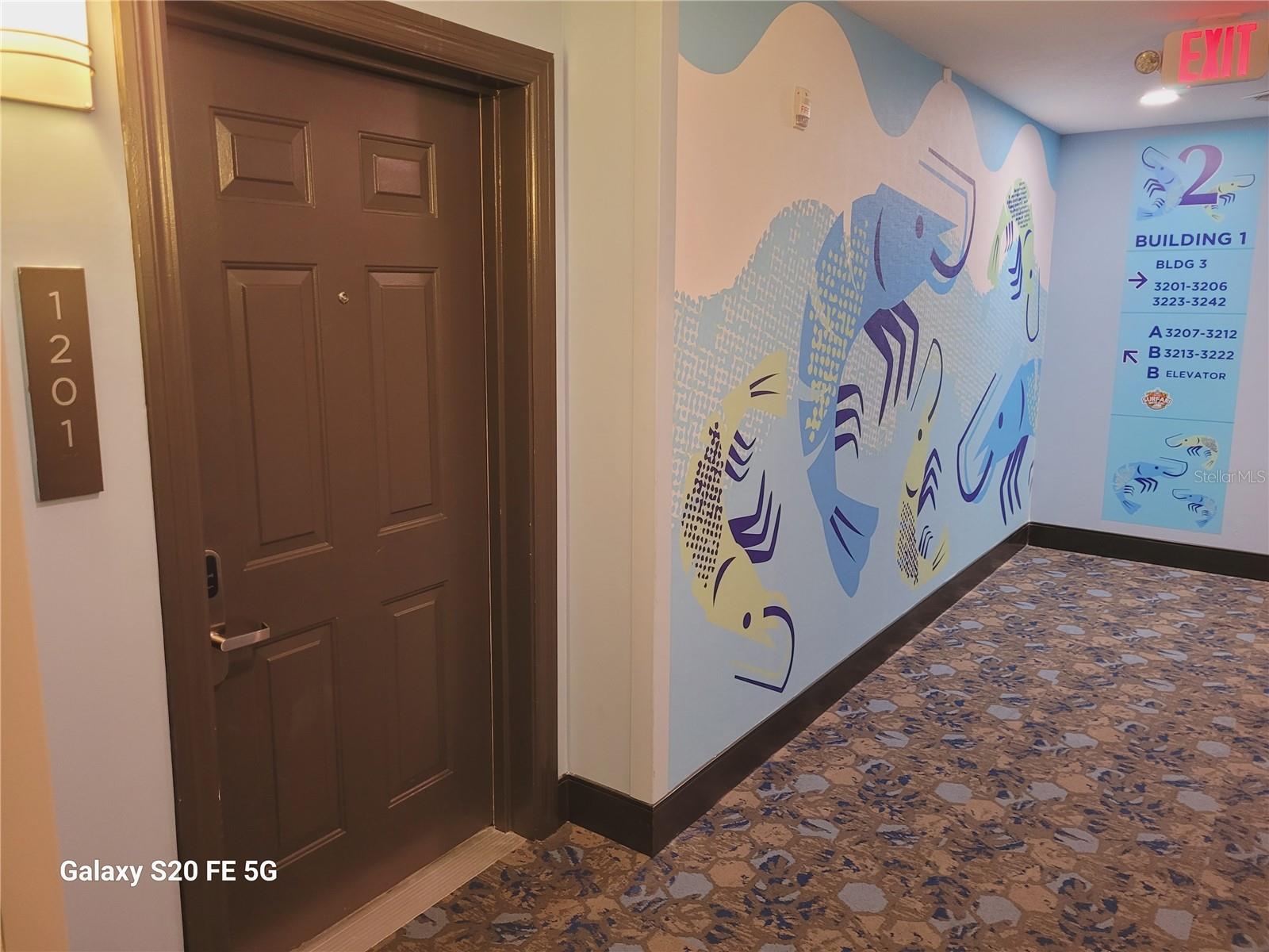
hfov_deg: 67.3
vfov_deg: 53.1
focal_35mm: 26
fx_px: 953
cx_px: 634
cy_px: 476
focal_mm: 5.4
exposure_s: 1/40
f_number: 1.8
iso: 320
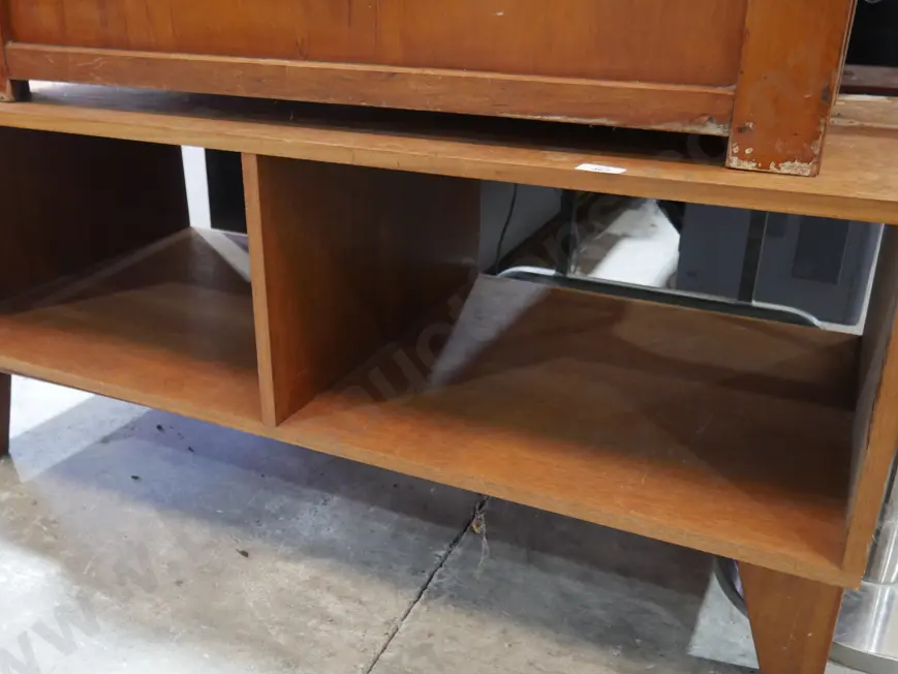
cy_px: 373
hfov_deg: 55.2
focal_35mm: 33
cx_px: 405
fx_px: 856
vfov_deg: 42.9
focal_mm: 14
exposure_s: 1/60
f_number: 3.5
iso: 800
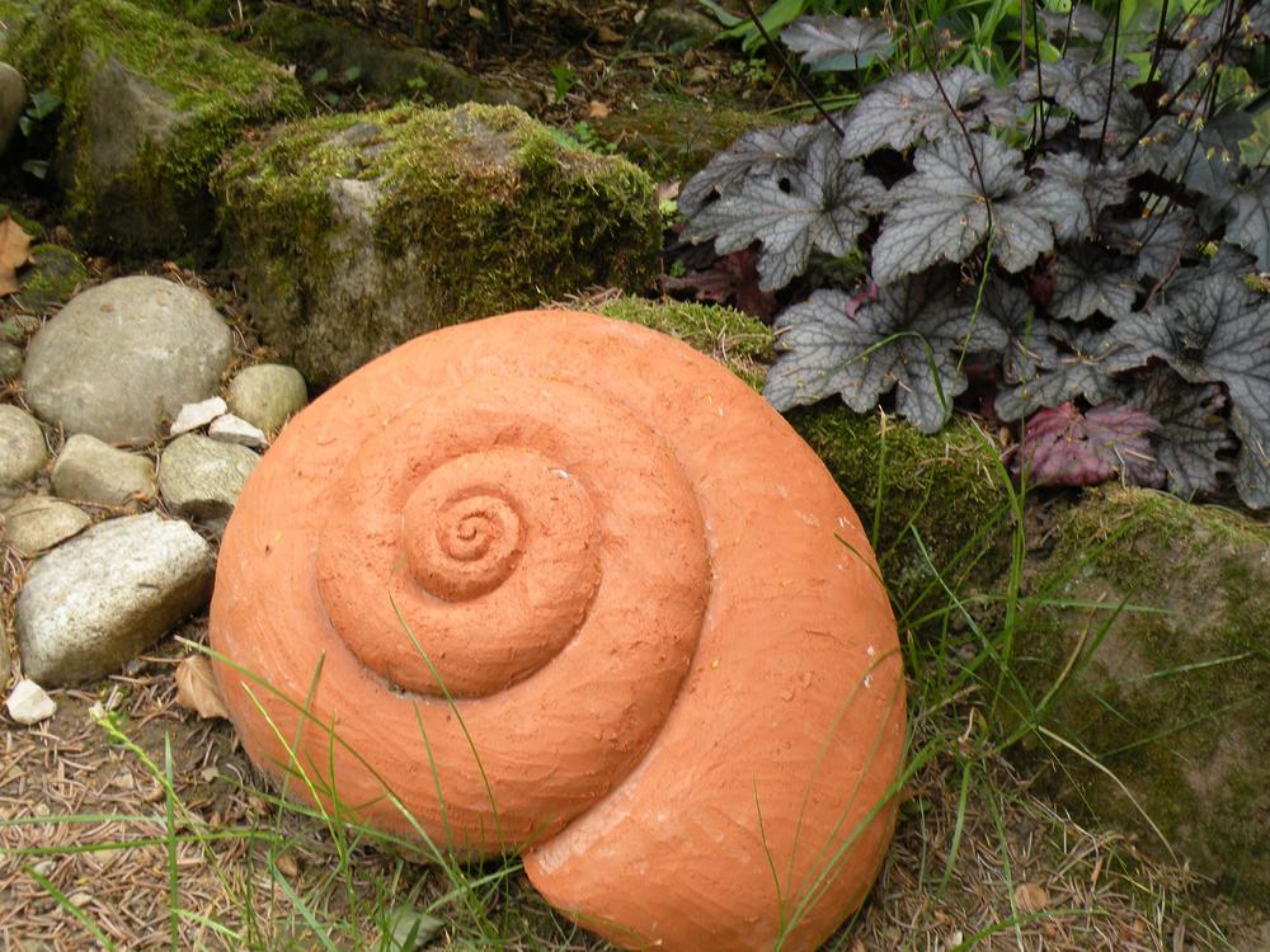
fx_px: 1211
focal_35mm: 33
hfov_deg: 55.4
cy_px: 476
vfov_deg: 42.9
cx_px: 635
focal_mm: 5.8
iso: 64
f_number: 4.5
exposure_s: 1/84.1
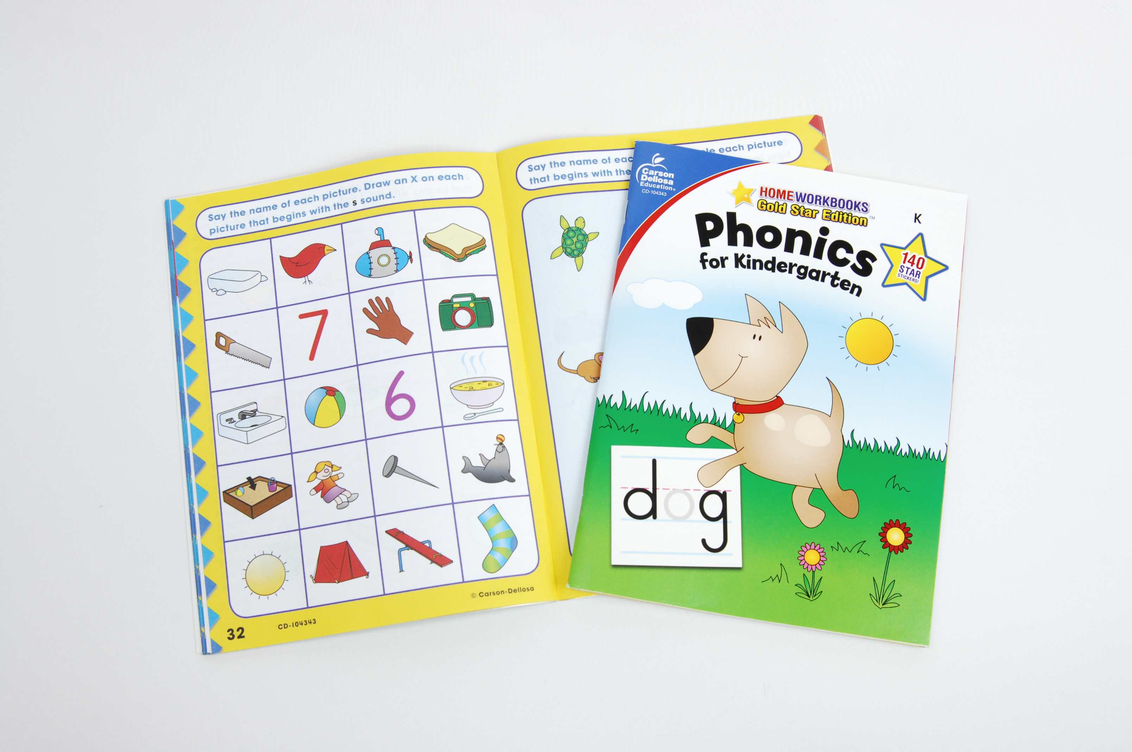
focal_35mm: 42
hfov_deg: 46.4
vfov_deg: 31.8
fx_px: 1319
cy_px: 376
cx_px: 566
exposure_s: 1/30
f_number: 8
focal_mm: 28
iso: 400
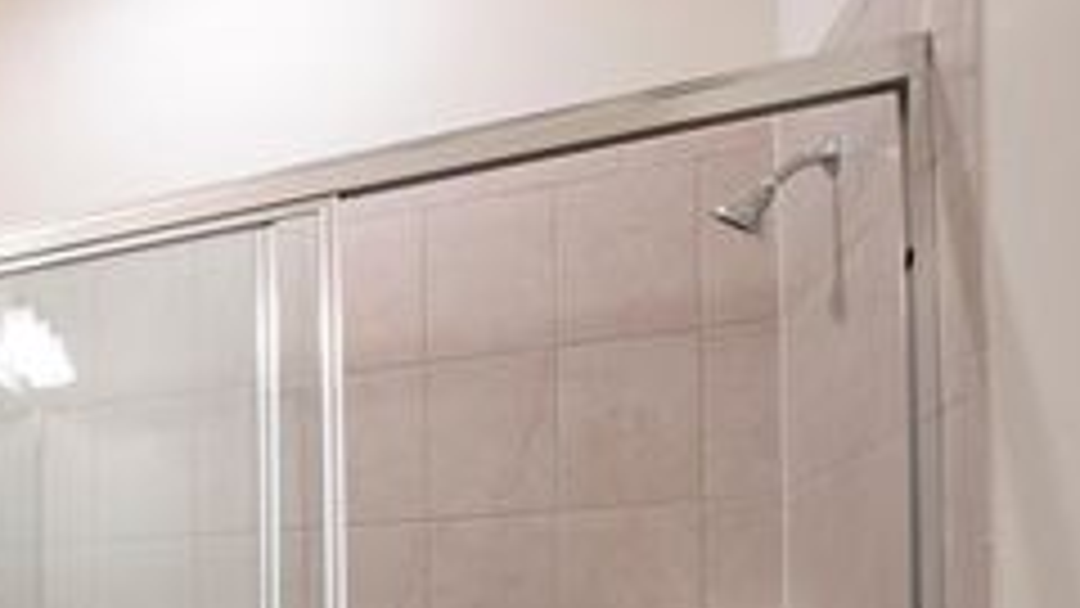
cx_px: -461
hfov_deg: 30.8
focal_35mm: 43
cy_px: 689
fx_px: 1231
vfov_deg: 25.4
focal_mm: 14
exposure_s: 1/10
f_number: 10
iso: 500
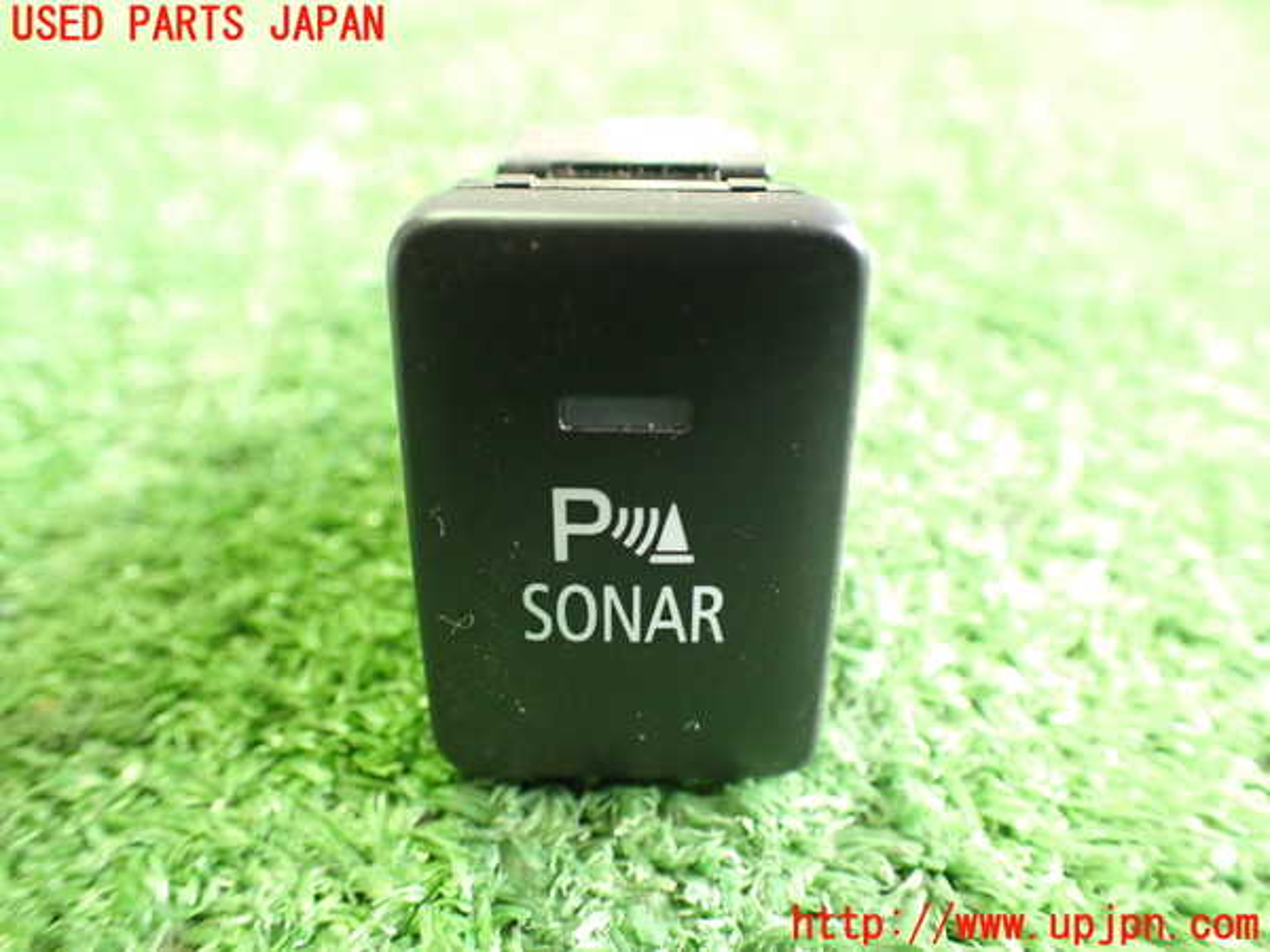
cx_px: 635
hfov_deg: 60.0
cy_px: 476
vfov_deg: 46.8
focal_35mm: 30
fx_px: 1101
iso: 1000
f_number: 2.3
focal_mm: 5.4
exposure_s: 1/30
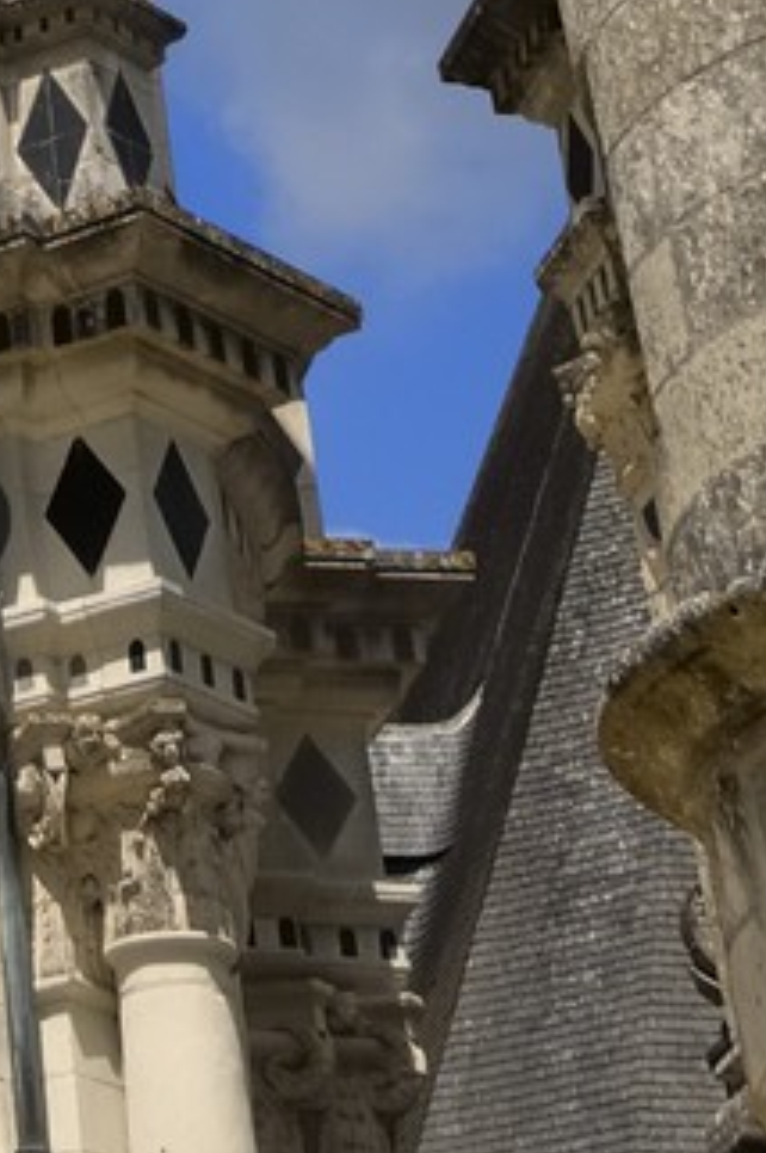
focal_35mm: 134
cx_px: -730
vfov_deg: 12.9
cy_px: -1300
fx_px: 4286
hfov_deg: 9.6
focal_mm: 18
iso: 100
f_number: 11
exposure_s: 1/160
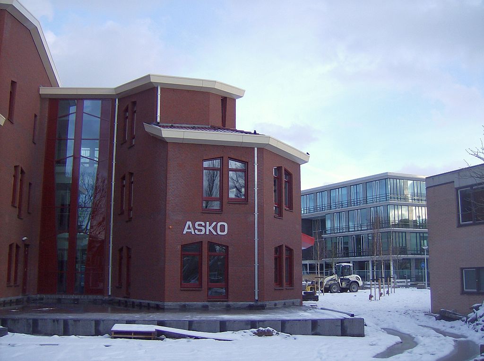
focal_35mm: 36
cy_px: 180
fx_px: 502
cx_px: 242
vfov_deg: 39.5
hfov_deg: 51.5
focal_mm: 6
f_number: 2.8
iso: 100
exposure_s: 1/412
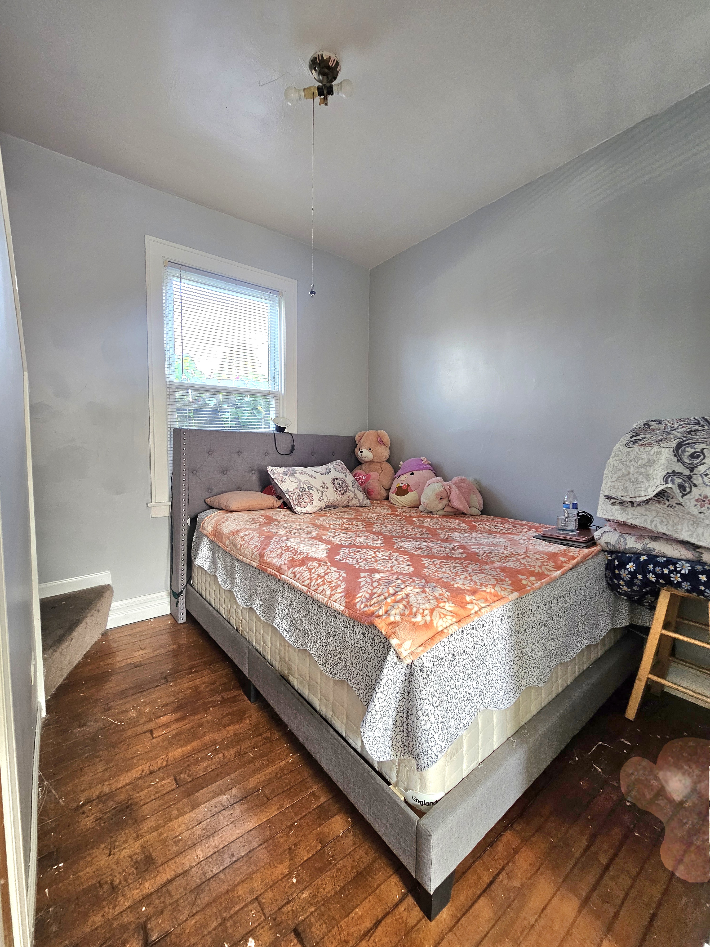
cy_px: 474
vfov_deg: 106.2
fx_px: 356
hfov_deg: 89.9
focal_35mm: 13
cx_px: 355
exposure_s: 1/60.2
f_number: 2.2
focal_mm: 2.2
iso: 160
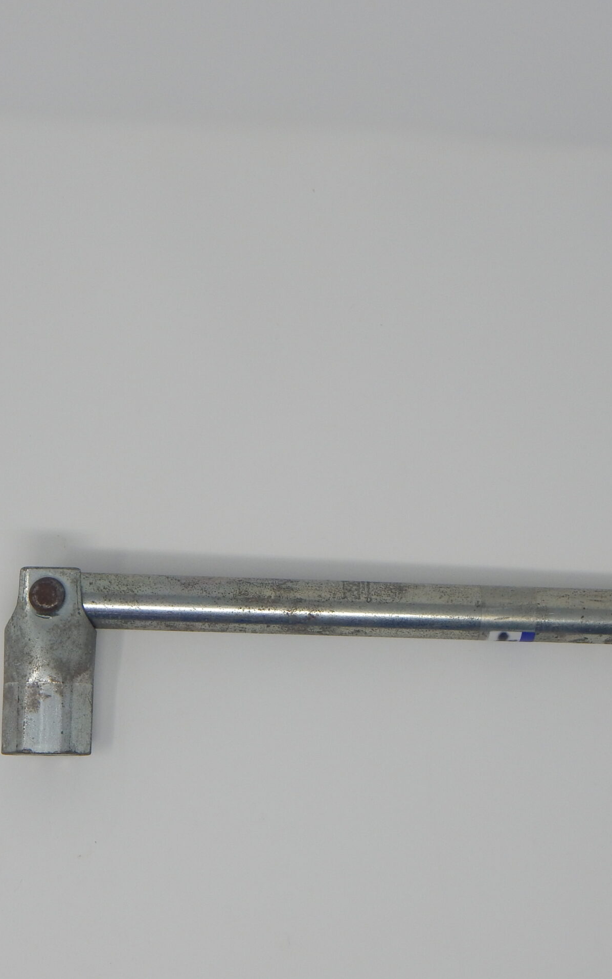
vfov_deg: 30.2
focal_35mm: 68
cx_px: 381
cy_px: 490
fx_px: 1815
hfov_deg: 19.1
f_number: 3.7
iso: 125
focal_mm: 8.6
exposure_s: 1/160
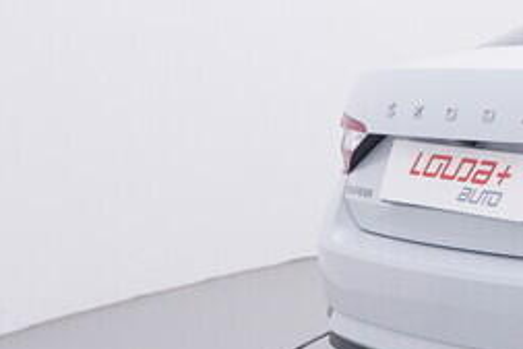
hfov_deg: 18.4
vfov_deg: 15.0
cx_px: 889
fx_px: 1323
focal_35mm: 91
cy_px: 161
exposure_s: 1/80
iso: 200
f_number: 5
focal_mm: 15
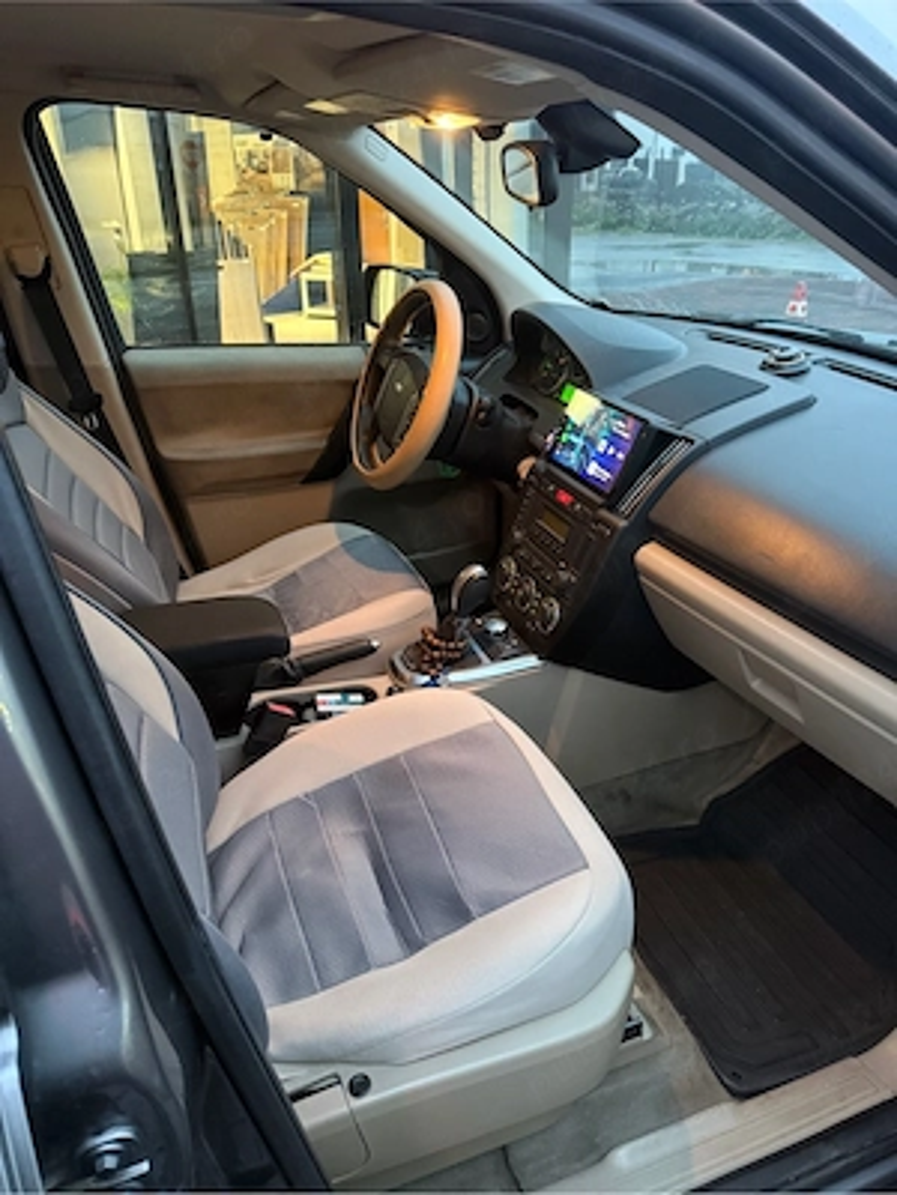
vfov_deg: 71.6
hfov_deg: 56.8
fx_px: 829
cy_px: 598
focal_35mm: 24
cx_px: 448
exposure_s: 1/33
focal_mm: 6.76
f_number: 1.78
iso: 800
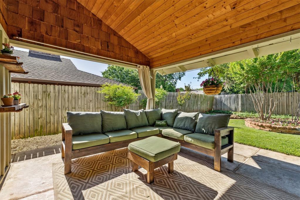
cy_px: 100
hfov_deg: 100.4
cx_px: 150
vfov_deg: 77.3
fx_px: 125
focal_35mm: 15
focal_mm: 10
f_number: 8
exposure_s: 1/1000
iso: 400
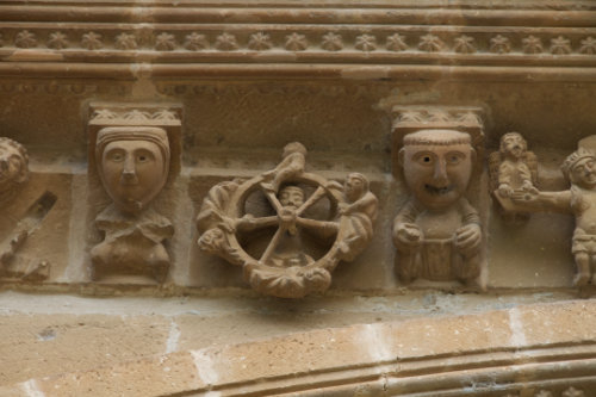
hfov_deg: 6.9
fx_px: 4965
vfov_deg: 4.6
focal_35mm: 300
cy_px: 198
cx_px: 298
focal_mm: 200
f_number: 11
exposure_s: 1/320
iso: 1600
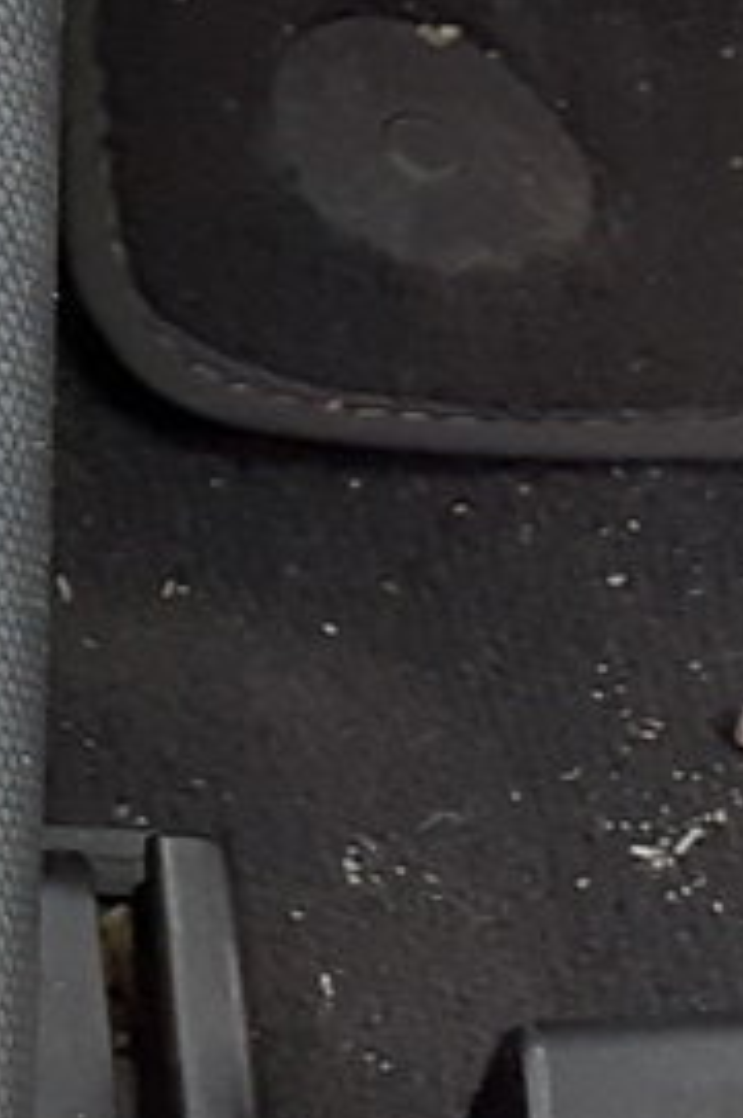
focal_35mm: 166
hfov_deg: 7.1
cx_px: -1738
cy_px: -1031
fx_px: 5152
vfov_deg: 11.3
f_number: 1.9
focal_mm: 3.6
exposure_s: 1/100
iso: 50
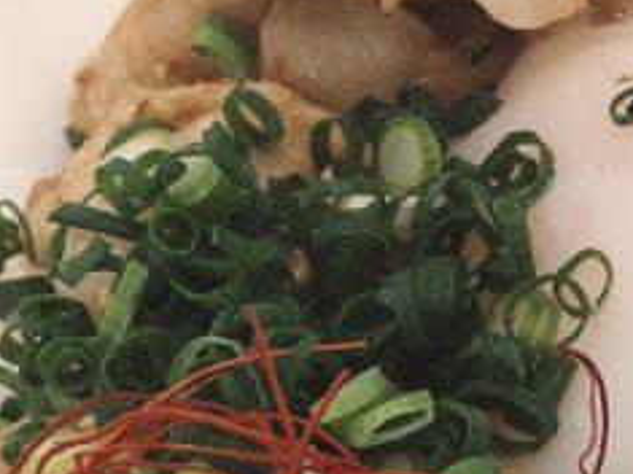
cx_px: 773
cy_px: 315
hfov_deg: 15.5
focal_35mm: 122
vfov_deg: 12.1
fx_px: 2230
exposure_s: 1/33
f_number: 1.8
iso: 40
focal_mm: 3.99
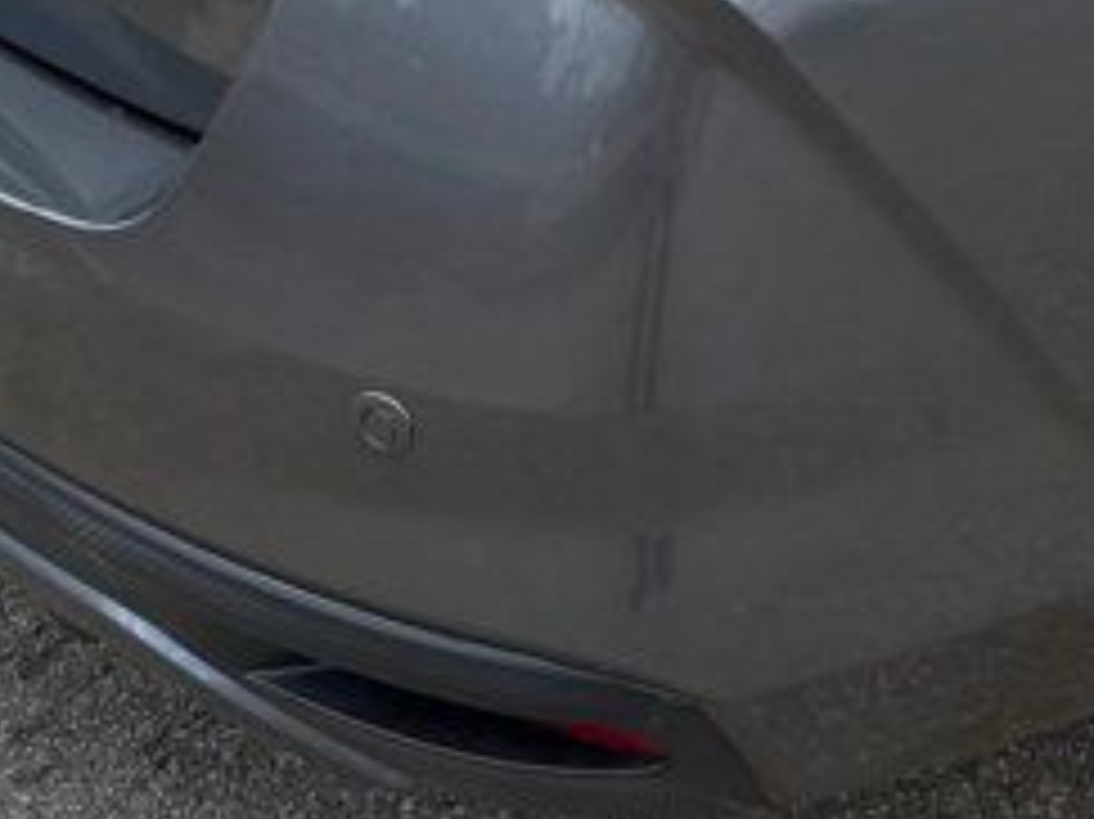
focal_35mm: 101
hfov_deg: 18.1
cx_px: 1436
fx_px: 3190
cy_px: -540
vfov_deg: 13.5
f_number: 1.78
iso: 80
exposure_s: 1/1812
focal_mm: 6.76
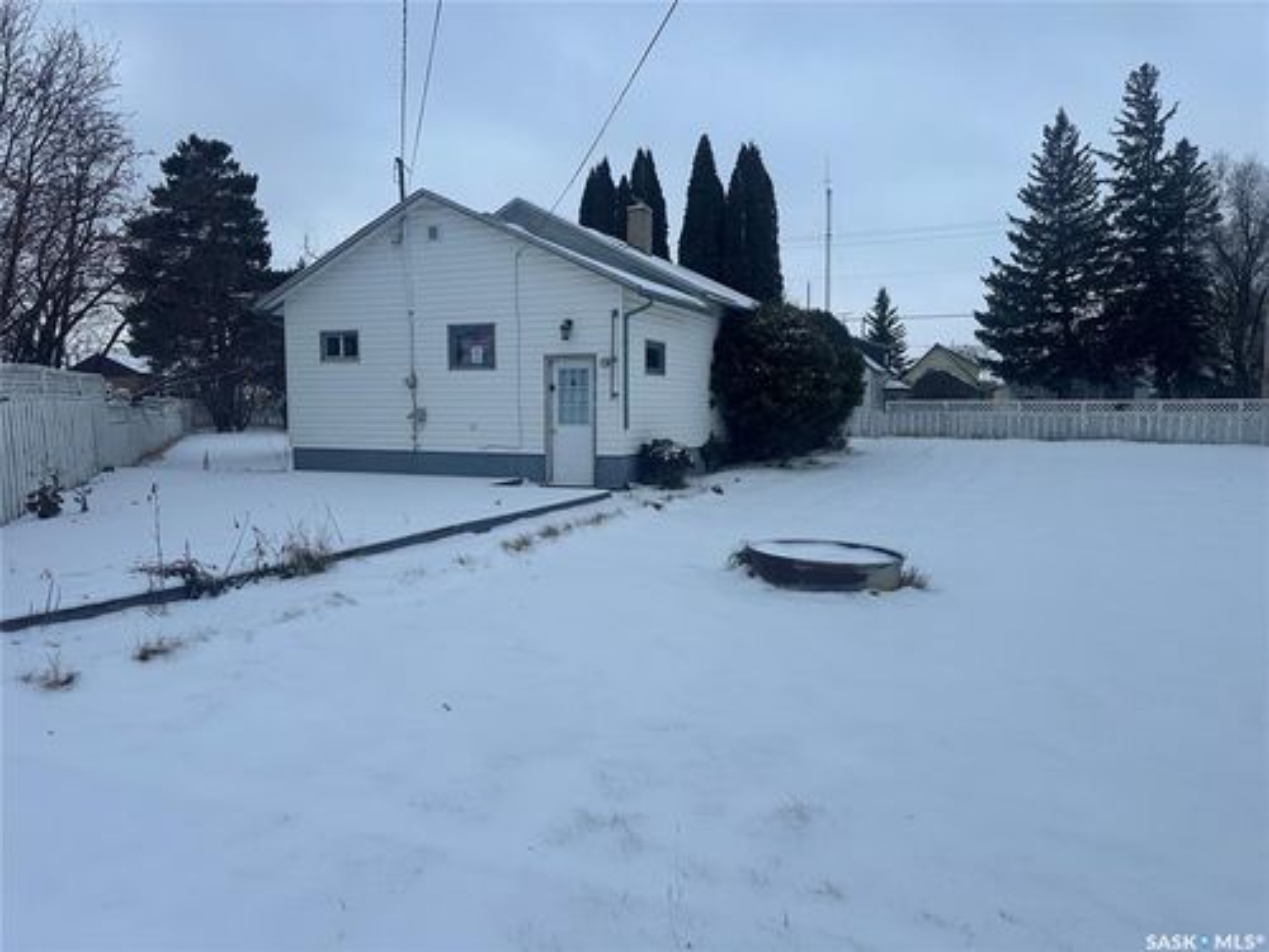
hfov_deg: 71.6
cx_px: 634
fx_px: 880
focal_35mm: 24
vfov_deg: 56.8
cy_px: 476
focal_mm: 6.86
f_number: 1.78
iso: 80
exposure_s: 1/1541
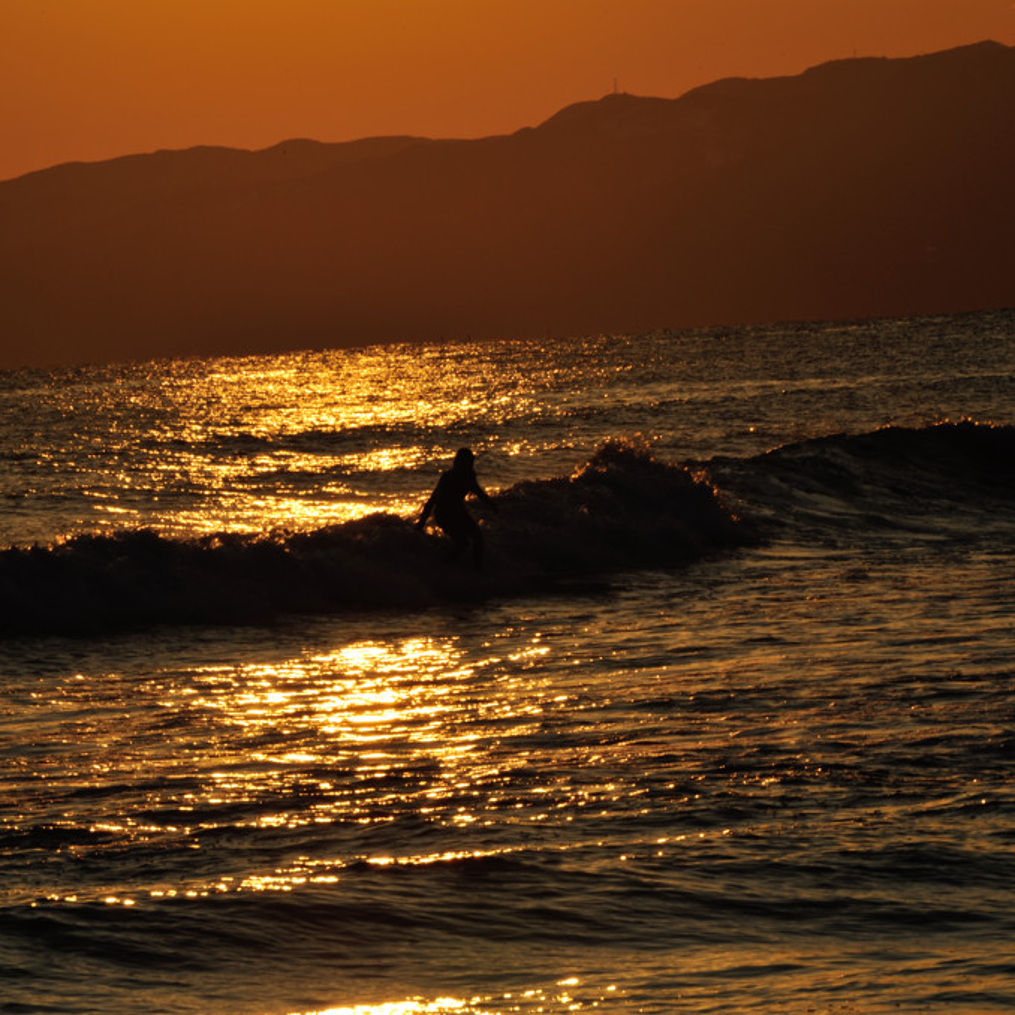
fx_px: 12772
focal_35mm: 385
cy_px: 508
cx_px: 418
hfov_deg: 4.6
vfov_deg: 4.6
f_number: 36
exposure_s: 1/200
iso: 200
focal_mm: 300
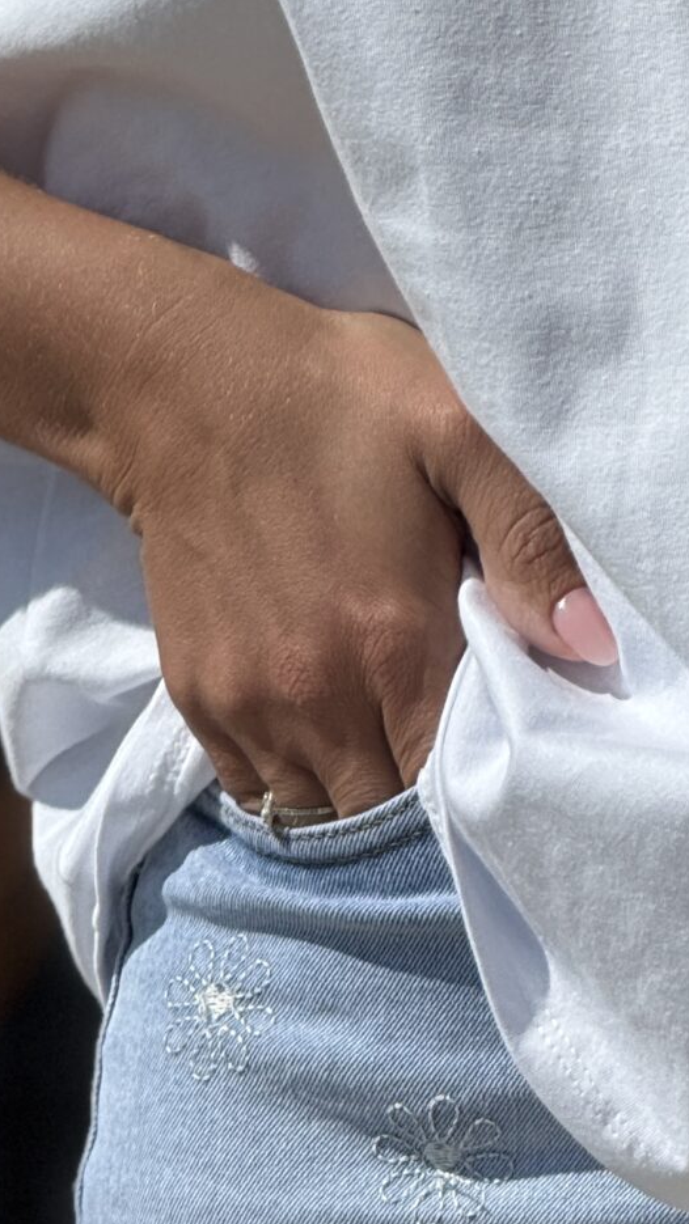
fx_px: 11626
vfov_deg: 6.0
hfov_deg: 3.4
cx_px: 823
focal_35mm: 358
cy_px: 267
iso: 50
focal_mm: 15.66
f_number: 2.8
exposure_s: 1/3058
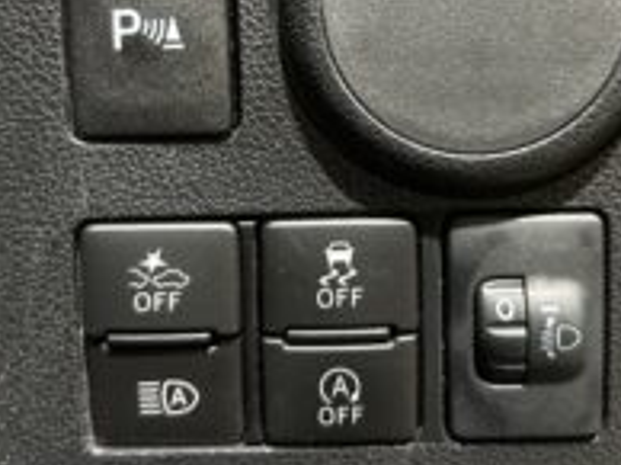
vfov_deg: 30.2
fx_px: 842
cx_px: 365
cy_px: 104
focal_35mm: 47
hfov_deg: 40.3
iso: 500
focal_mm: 5.7
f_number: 1.5
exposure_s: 1/25
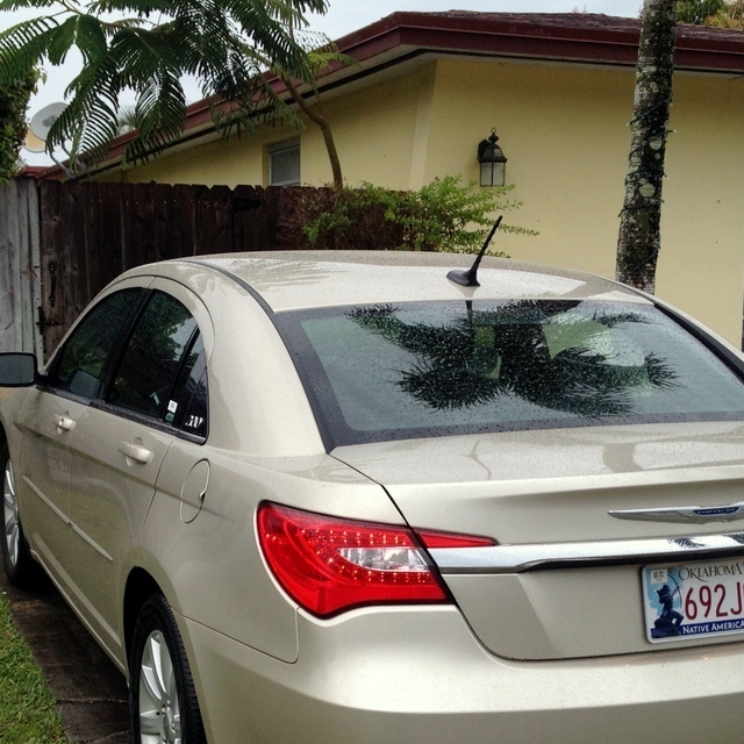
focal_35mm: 58
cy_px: 470
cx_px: 329
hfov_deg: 29.5
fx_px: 1410
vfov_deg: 29.4
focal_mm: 4.28
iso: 50
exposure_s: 1/250
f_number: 2.4
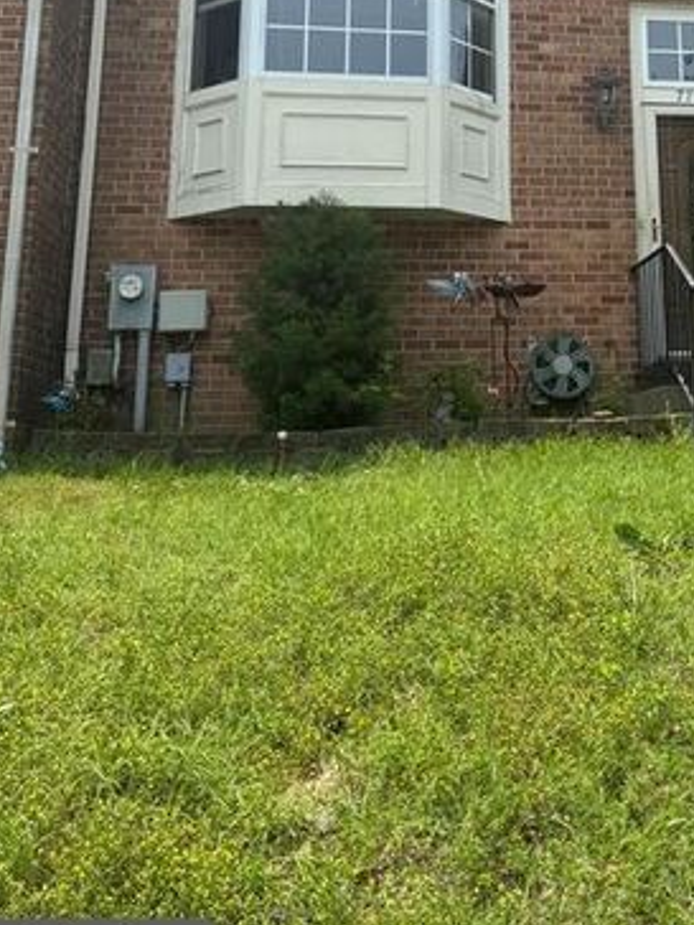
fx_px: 1176
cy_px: 161
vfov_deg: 40.8
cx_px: 572
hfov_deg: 31.9
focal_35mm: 44
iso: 80
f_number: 1.78
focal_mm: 6.76
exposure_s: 1/2959
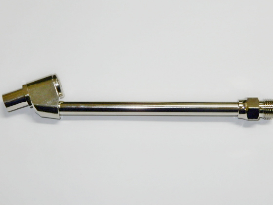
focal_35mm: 74
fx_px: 584
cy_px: 103
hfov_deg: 26.3
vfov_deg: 19.9
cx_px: 140
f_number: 5.6
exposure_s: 1/30
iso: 200
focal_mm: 11.6
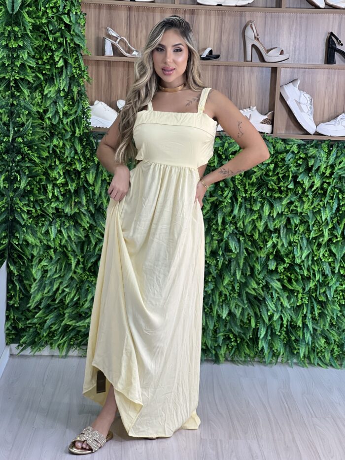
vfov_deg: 25.3
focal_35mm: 77
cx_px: 172
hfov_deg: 19.1
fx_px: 1023
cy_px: 230
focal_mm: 9
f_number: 2.8
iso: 160
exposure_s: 1/120
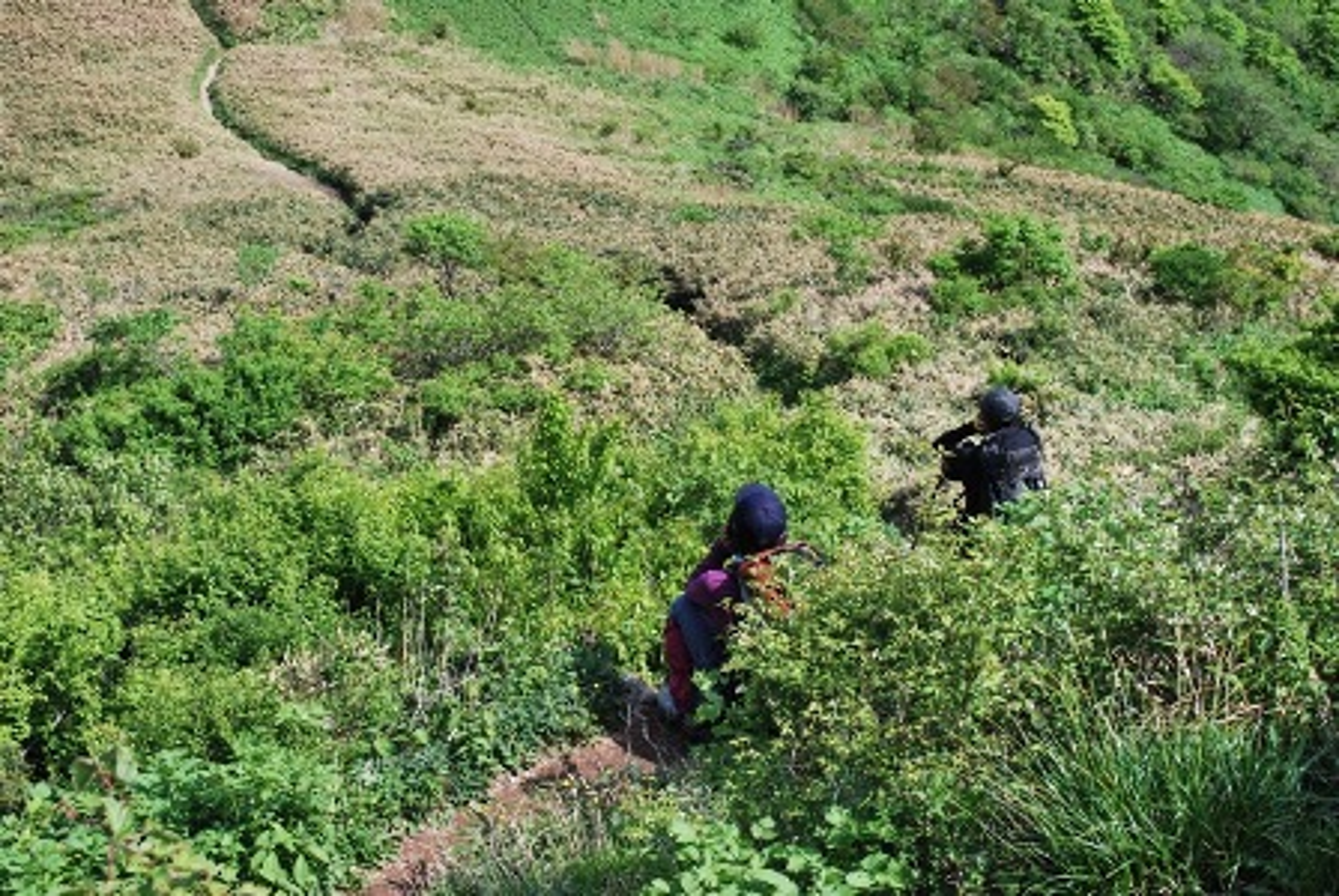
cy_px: 448
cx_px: 670
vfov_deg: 23.9
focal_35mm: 57
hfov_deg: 35.0
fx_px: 2123
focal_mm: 38
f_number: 10
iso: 200
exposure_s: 1/200
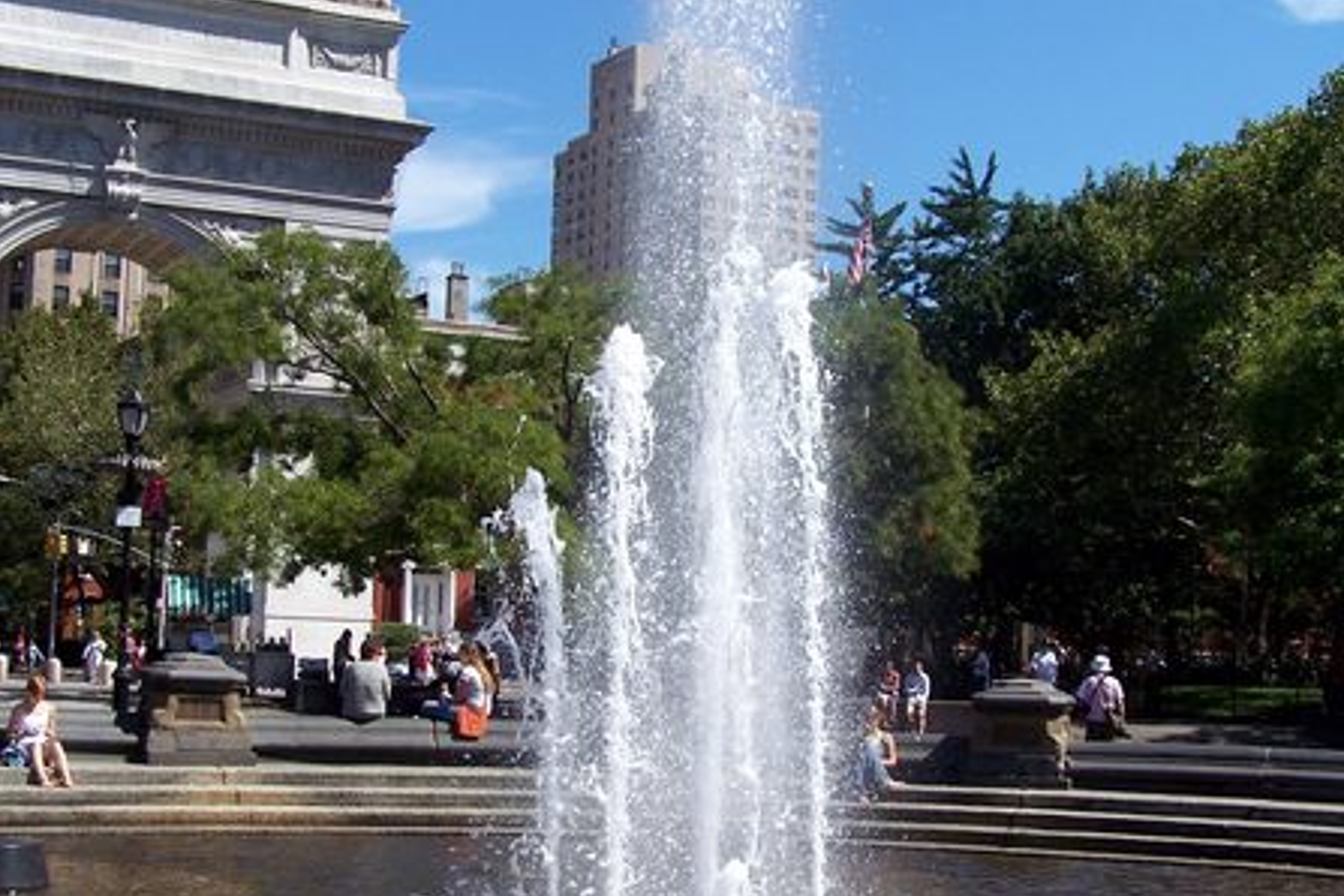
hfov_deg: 37.5
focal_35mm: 53
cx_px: 674
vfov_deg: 25.5
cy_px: 466
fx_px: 1979
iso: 80
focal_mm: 6.3
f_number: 4
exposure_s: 1/640
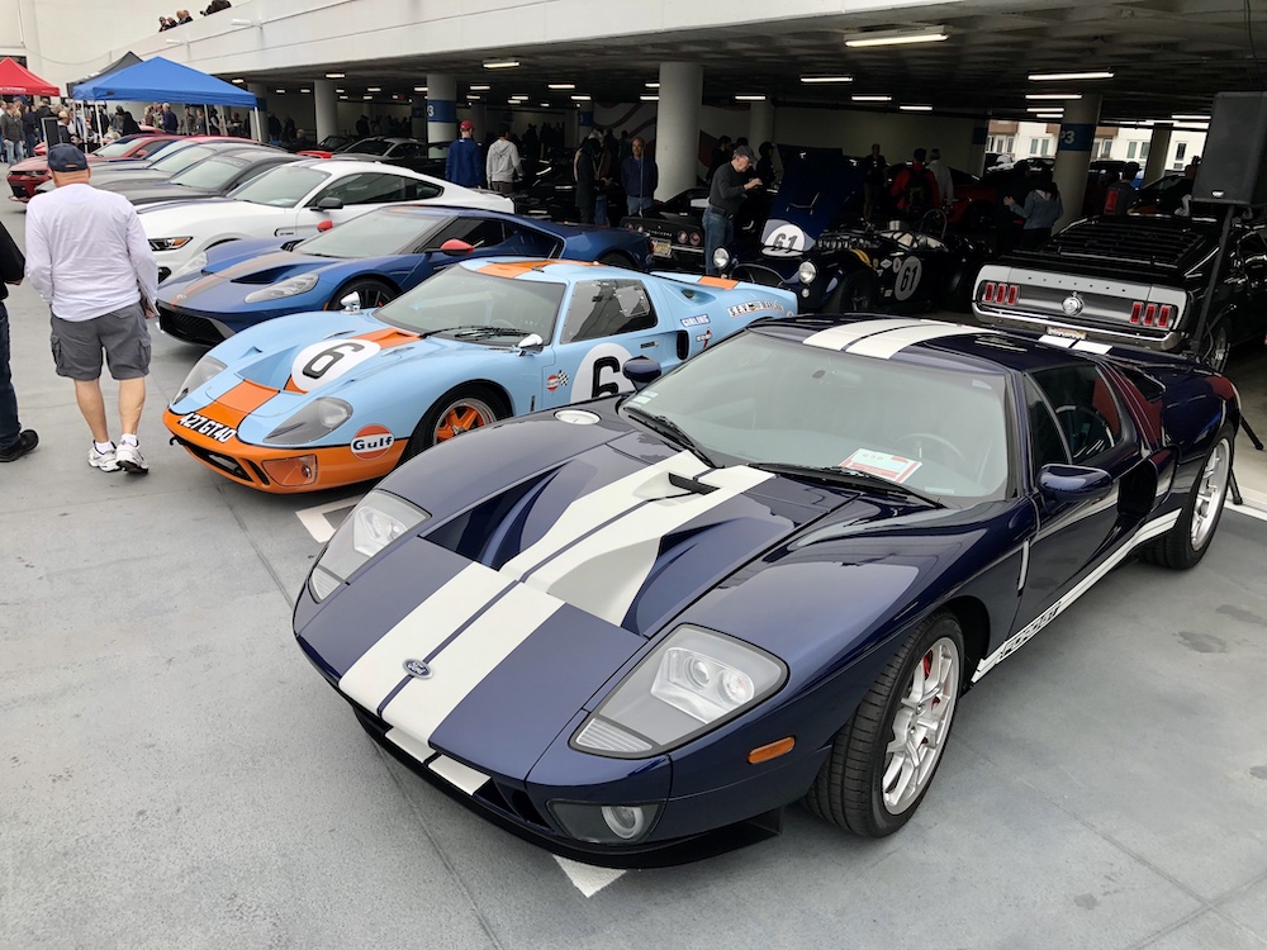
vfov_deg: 49.7
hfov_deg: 63.4
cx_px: 634
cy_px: 475
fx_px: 1025
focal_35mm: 28
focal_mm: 3.99
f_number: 1.8
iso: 20
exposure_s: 1/318
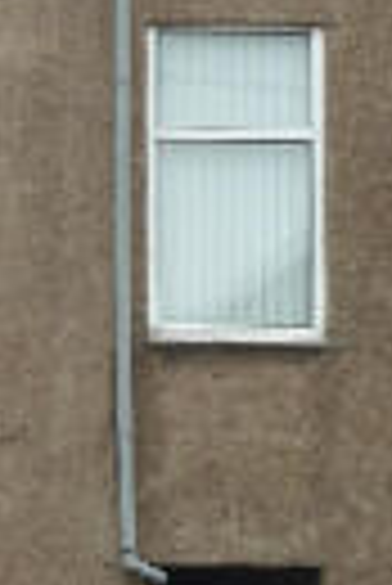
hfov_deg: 7.7
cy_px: 421
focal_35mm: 172
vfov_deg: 11.9
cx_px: -349
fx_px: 2802
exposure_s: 1/60
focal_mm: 6.1
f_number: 3.6
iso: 80
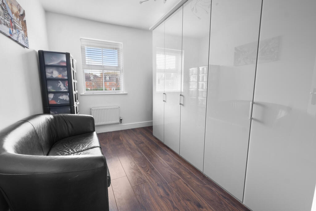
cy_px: 106
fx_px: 132
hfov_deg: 100.4
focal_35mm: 15
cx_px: 158
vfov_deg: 77.3
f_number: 8
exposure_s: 20
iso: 160
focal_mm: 10
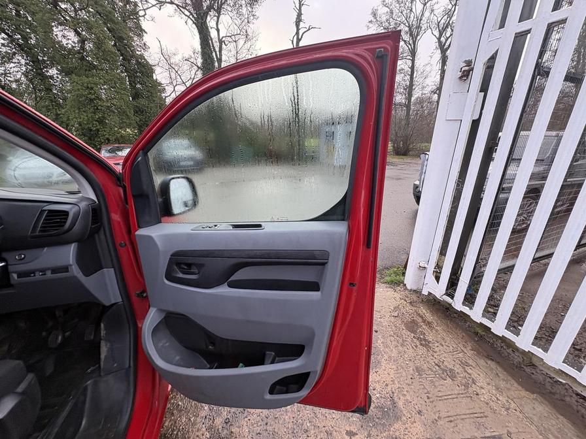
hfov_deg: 102.1
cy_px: 220
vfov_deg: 85.7
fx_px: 237
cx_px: 293
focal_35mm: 14
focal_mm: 2.22
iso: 80
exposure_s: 1/99
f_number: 2.2
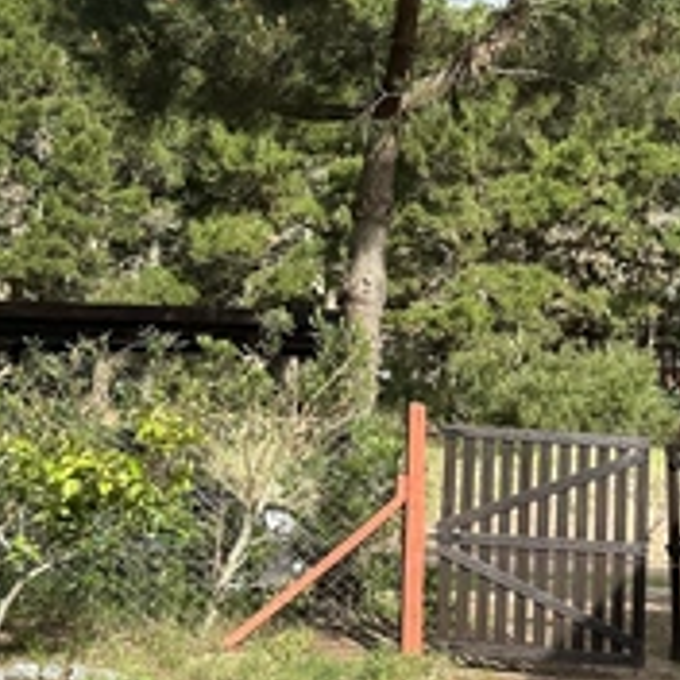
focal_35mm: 53
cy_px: 325
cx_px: 479
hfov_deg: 31.8
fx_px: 1178
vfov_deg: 32.2
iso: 80
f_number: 1.78
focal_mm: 6.86
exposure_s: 1/2070
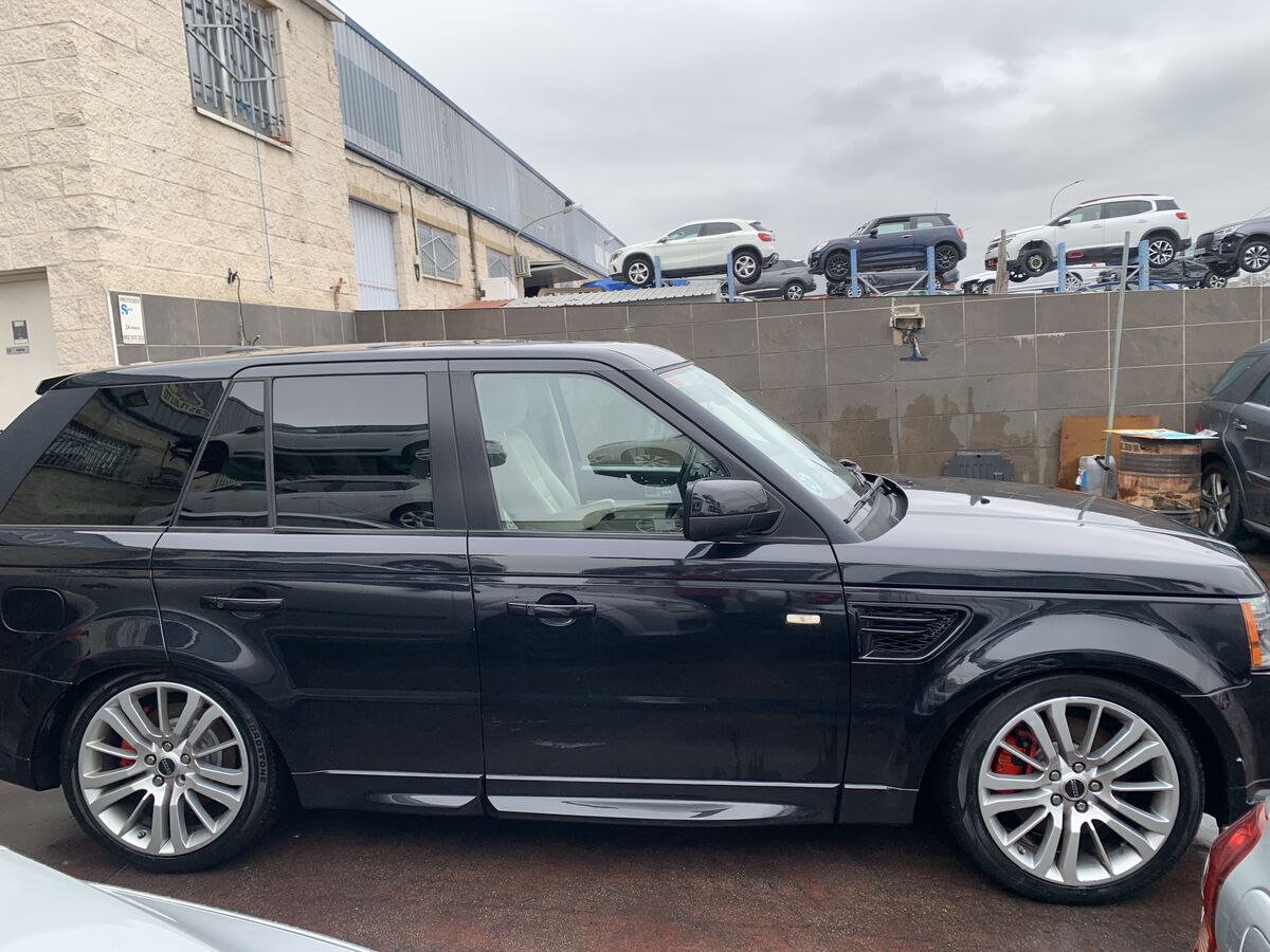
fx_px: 954
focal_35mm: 26
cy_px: 476
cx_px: 635
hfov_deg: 67.3
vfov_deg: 53.1
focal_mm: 4.25
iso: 25
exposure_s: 1/467
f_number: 1.8
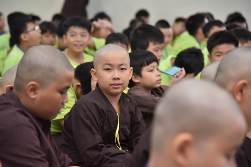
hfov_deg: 17.1
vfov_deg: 11.4
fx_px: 837
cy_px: 84
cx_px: 126
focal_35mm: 120
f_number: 4
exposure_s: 1/125
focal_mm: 120
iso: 2000
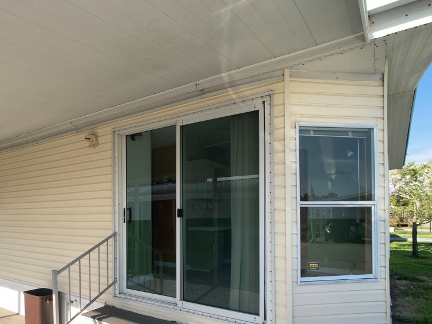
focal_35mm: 38
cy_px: 214
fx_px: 474
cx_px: 146
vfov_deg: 37.3
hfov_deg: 48.2
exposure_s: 1/1066
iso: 20
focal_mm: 3.99
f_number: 1.8
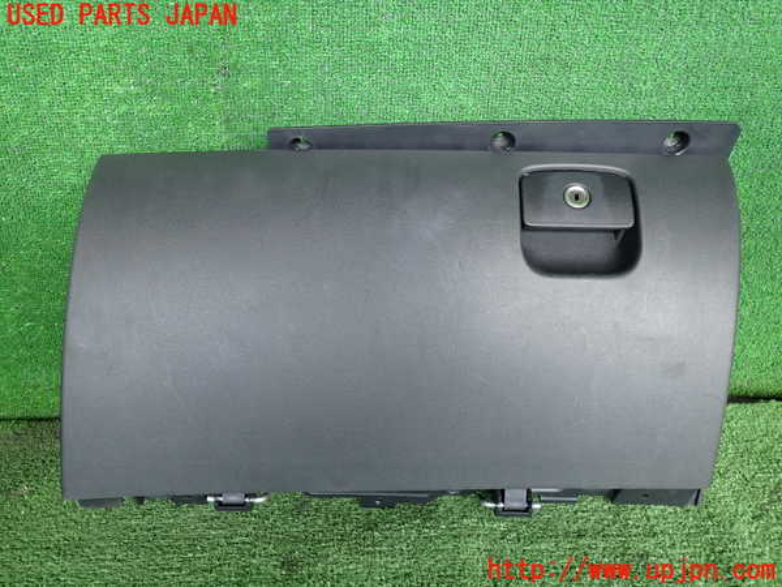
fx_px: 565
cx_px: 391
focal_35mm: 25
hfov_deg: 69.4
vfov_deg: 54.9
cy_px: 294
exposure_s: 1/125
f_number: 2
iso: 200
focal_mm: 4.5
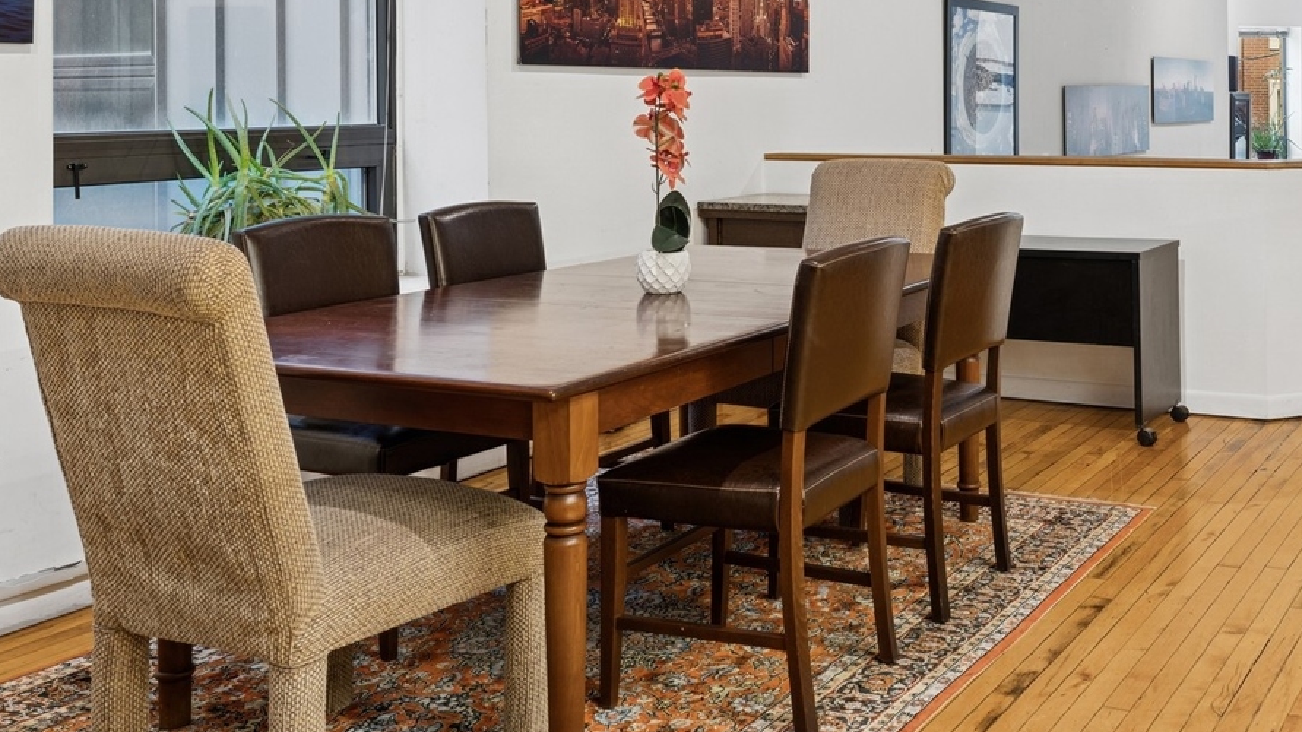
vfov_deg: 28.8
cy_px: 114
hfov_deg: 48.2
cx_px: 1005
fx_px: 1381
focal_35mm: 40
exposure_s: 1/4
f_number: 8
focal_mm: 21
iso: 320
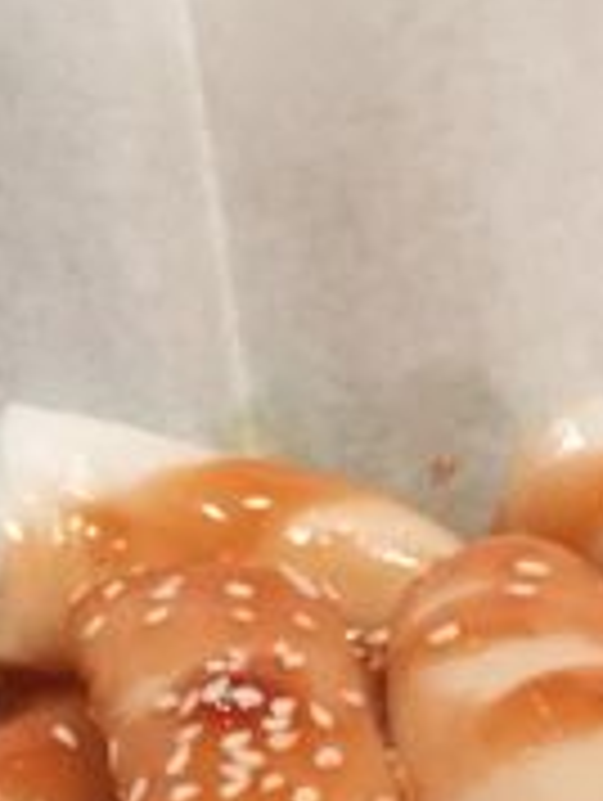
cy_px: 1094
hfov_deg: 13.0
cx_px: 304
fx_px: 2641
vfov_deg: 16.2
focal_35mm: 114
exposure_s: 1/17
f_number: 2.2
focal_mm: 4.15
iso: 100
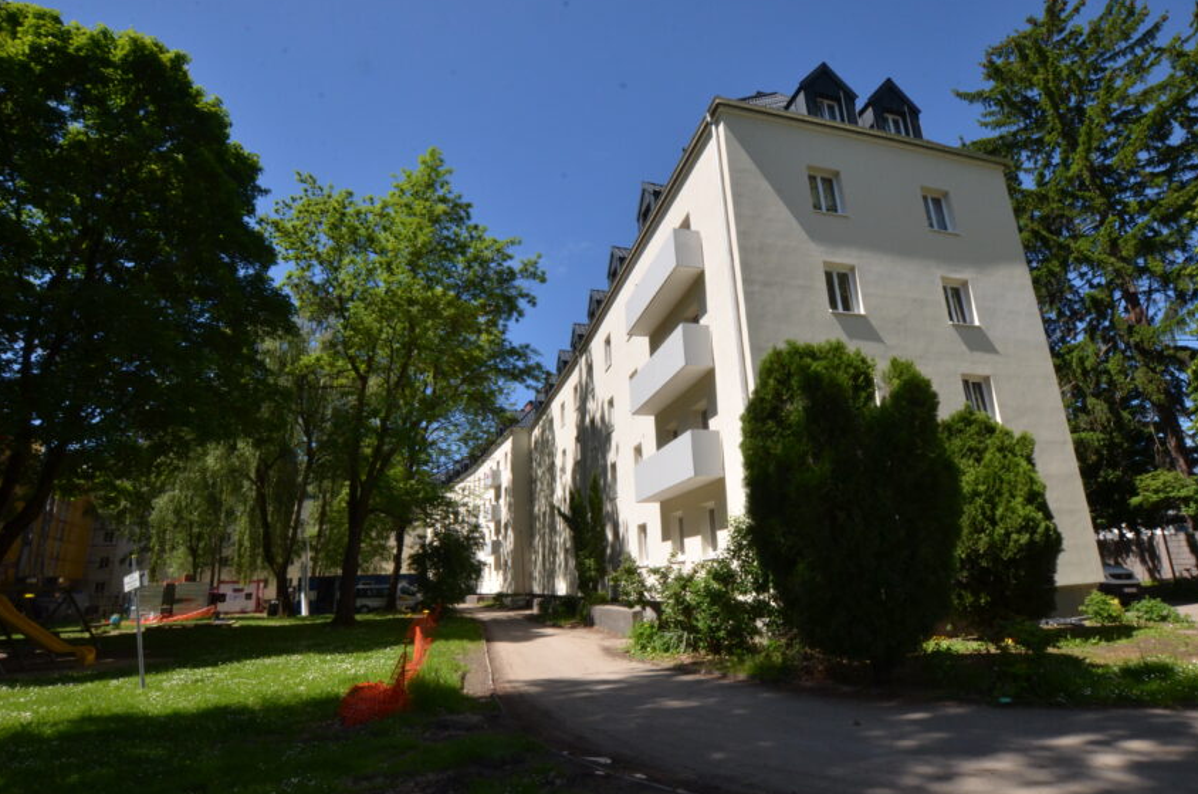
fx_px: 531
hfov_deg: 96.8
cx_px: 630
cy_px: 413
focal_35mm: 16
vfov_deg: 73.5
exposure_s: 1/250
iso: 800
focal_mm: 10
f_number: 18
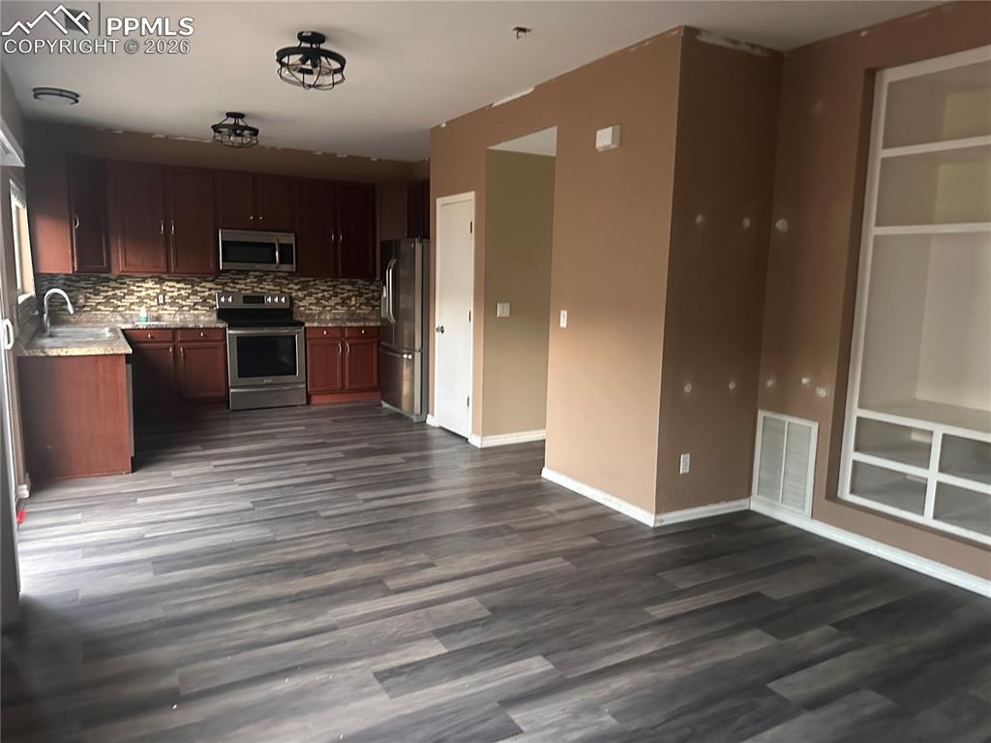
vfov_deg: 56.8
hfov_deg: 71.6
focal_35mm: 24
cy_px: 372
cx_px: 496
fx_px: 687
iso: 1000
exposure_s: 1/40
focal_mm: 6.86
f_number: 1.78
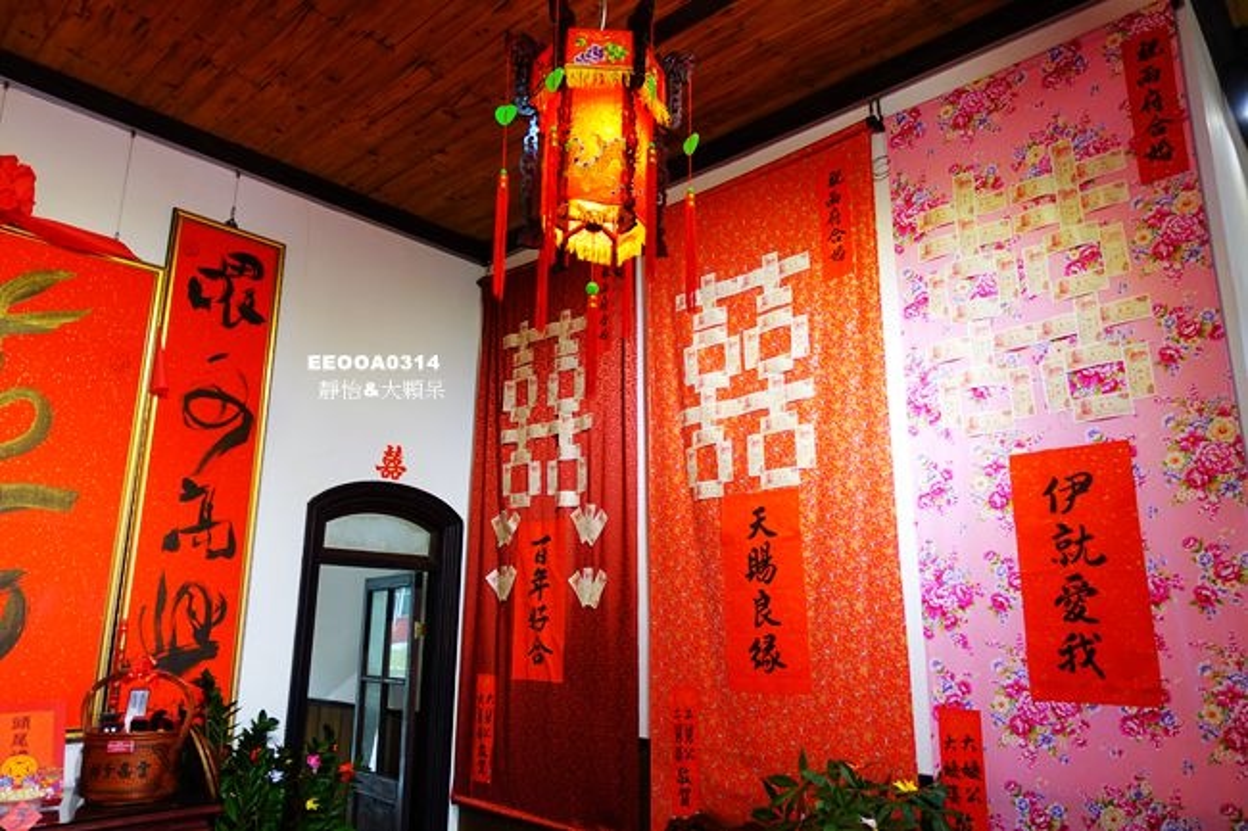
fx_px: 832
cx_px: 624
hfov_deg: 73.8
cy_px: 416
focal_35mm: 24
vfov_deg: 53.1
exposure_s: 1/30
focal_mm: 8.8
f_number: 2
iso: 125
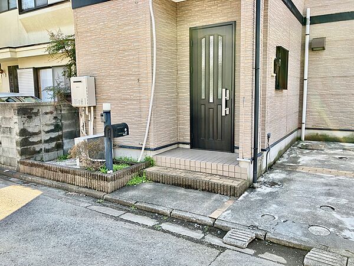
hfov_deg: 63.4
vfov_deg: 49.7
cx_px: 177
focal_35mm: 28
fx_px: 286
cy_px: 133
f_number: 1.8
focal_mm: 3.99
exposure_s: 1/258
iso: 25
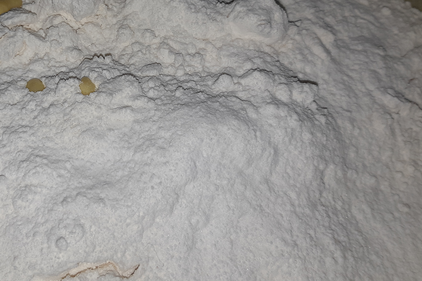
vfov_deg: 25.2
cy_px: 67
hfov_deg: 36.7
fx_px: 621
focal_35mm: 53
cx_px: 106
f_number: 1.7
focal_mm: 3.93
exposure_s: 1/648
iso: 40
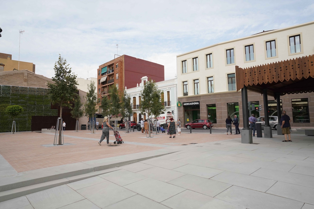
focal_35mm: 22
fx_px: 192
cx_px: 157
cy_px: 104
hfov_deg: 78.6
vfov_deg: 57.2
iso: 1000
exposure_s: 1/400
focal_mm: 22
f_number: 13
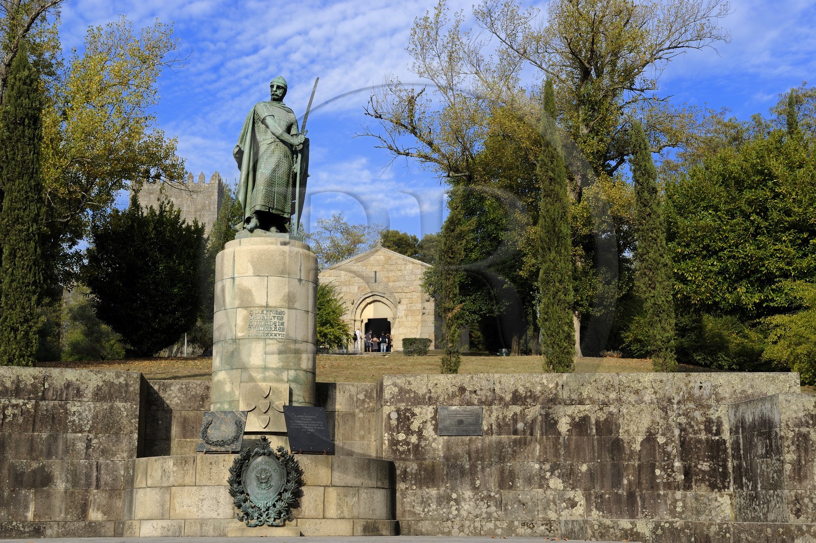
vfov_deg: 24.2
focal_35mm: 56
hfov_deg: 35.7
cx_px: 408
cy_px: 272
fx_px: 1268
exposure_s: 1/160
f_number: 13
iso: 400
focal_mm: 56
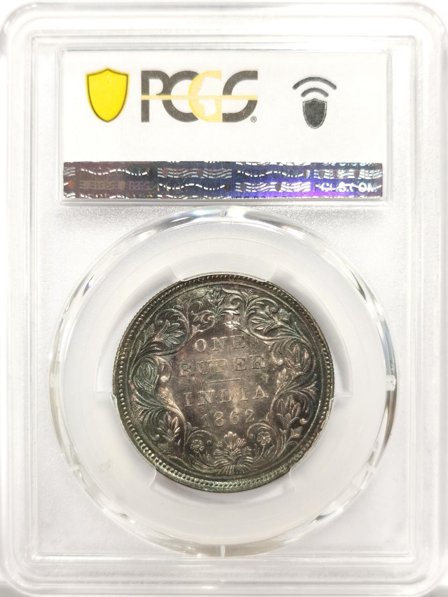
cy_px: 298
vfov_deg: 35.5
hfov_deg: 27.0
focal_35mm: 54
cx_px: 224
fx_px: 932
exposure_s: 1/100
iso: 160
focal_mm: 5.56
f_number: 16
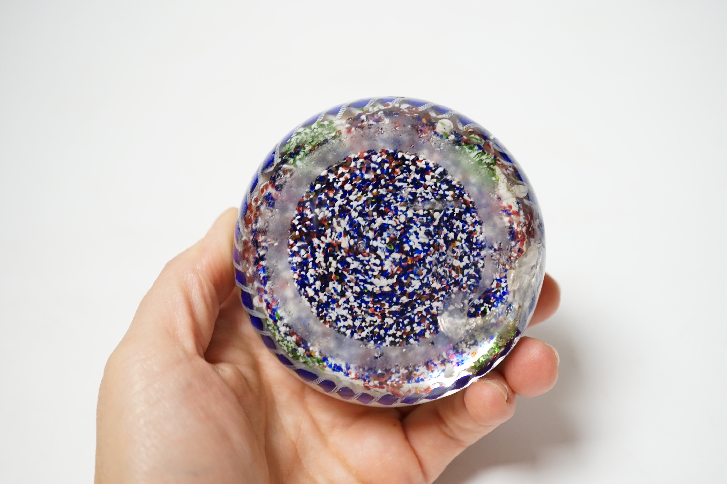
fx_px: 909
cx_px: 364
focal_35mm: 45
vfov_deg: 29.9
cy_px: 242
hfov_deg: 43.6
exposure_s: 1/60
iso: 500
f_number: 3.5
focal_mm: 30
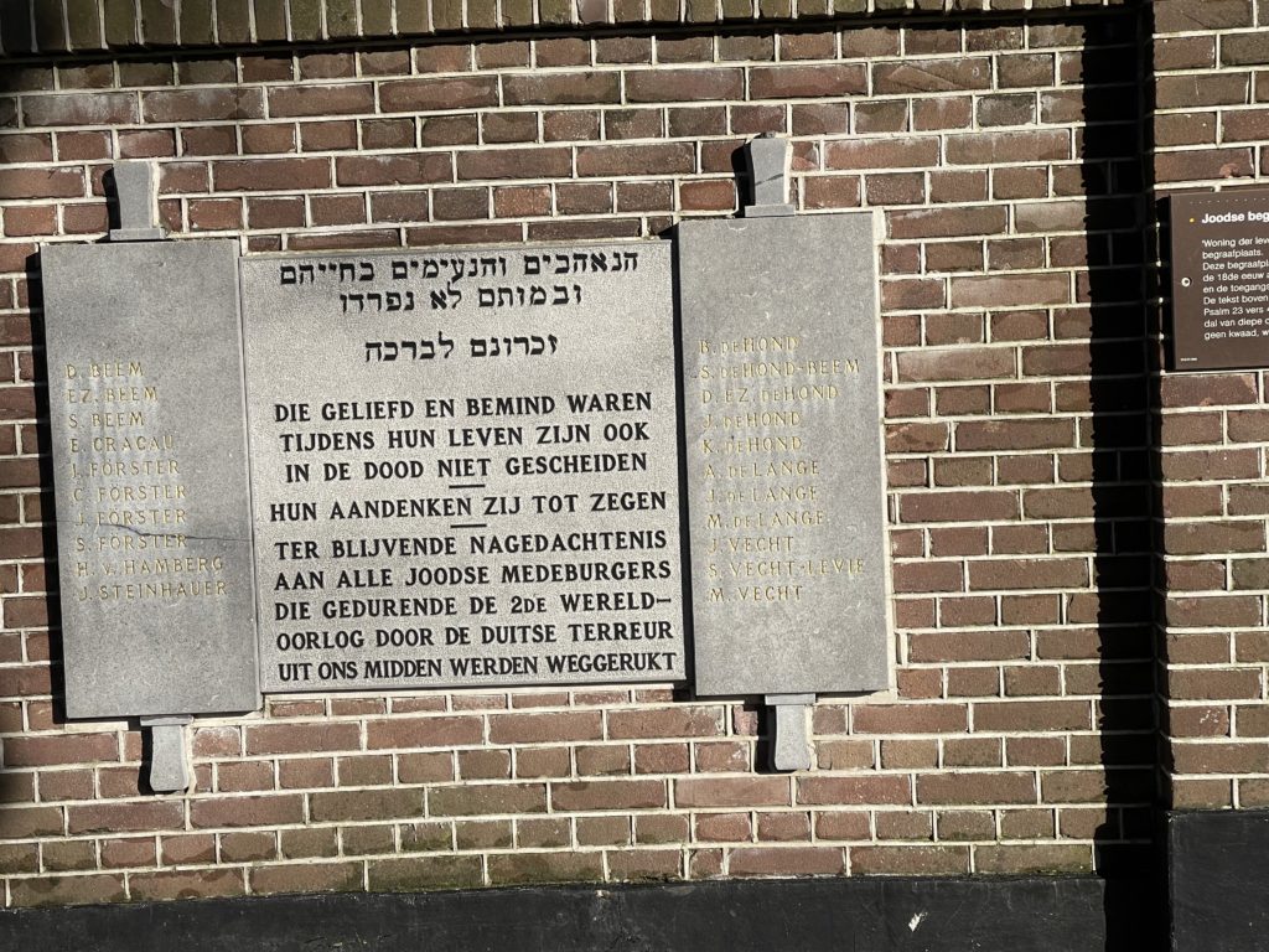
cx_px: 634
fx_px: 2346
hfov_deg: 30.3
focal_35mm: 64
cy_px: 476
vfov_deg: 22.9
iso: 20
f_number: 2.2
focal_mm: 7.5
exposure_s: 1/903
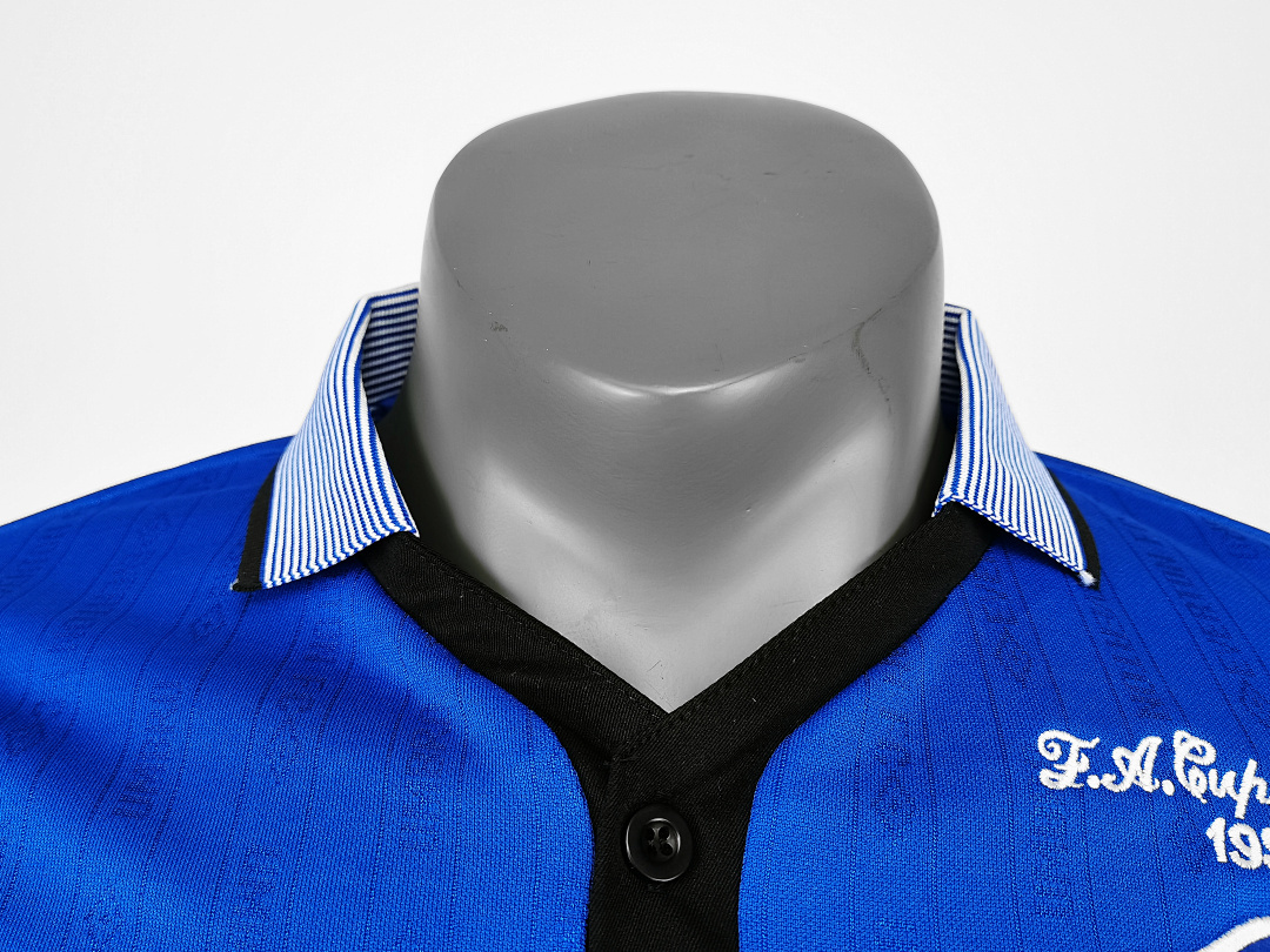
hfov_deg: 60.0
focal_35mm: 30
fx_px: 1101
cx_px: 635
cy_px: 476
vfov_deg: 46.8
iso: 250
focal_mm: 5.58
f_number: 1.8
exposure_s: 1/50
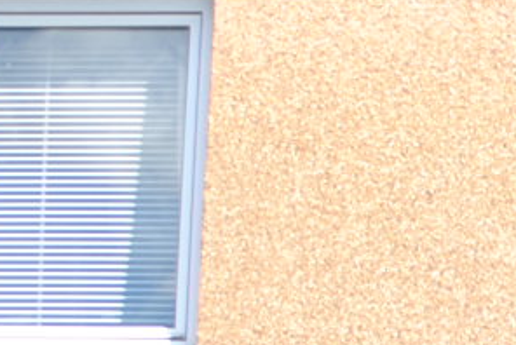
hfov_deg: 9.8
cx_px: 994
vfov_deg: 6.9
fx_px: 2812
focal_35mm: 196
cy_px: 481
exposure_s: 1/320
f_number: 8
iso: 100
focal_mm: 20
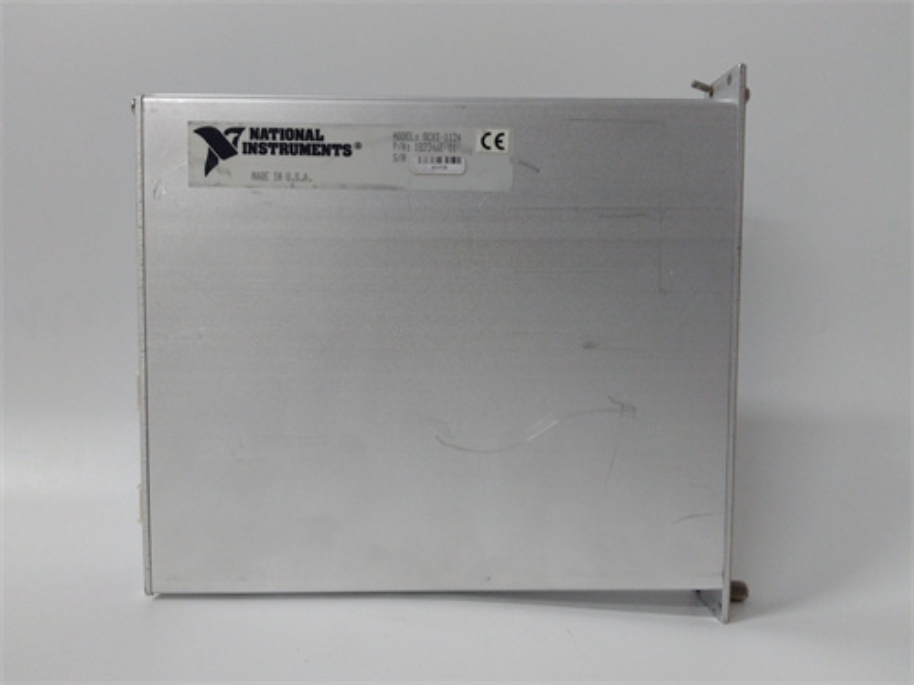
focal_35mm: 27
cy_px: 342
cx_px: 457
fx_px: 713
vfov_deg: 51.4
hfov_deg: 65.3
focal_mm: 3.79
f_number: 2
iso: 294
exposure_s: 1/33
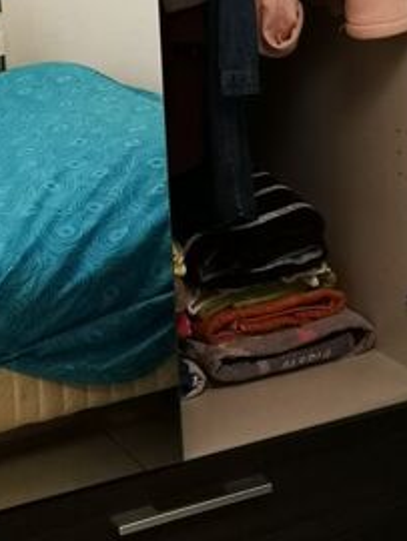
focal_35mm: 90
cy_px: -68
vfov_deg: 20.6
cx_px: 74
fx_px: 1409
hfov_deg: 16.3
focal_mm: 3.95
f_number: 1.8
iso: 640
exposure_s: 1/20
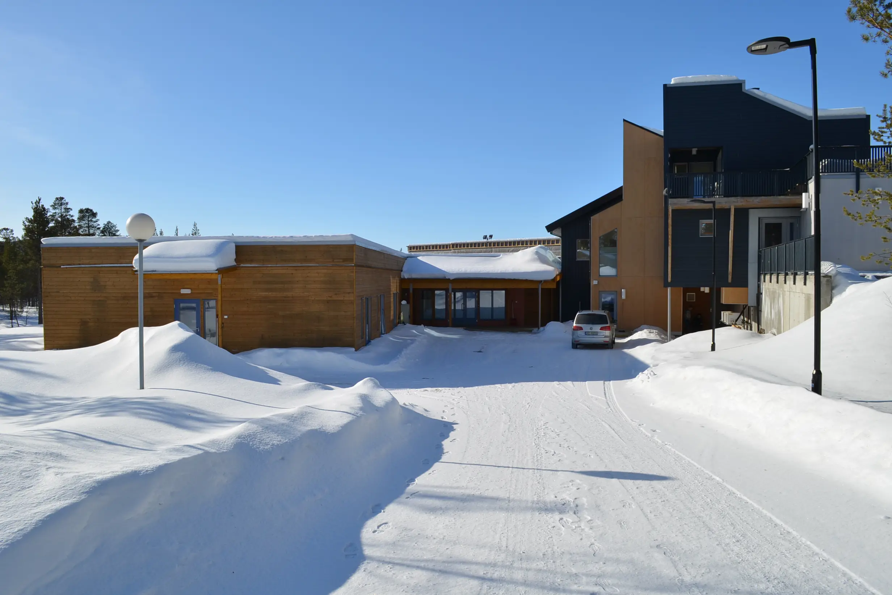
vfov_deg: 47.9
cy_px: 298
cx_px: 446
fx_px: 669
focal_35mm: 27
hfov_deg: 67.4
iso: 100
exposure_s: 1/320
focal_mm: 18
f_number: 9
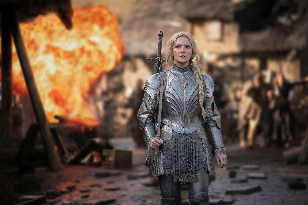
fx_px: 1061
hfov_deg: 16.5
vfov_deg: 11.1
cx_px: 154
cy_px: 102
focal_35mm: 124
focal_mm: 124
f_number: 2.8
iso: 100
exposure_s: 1/500
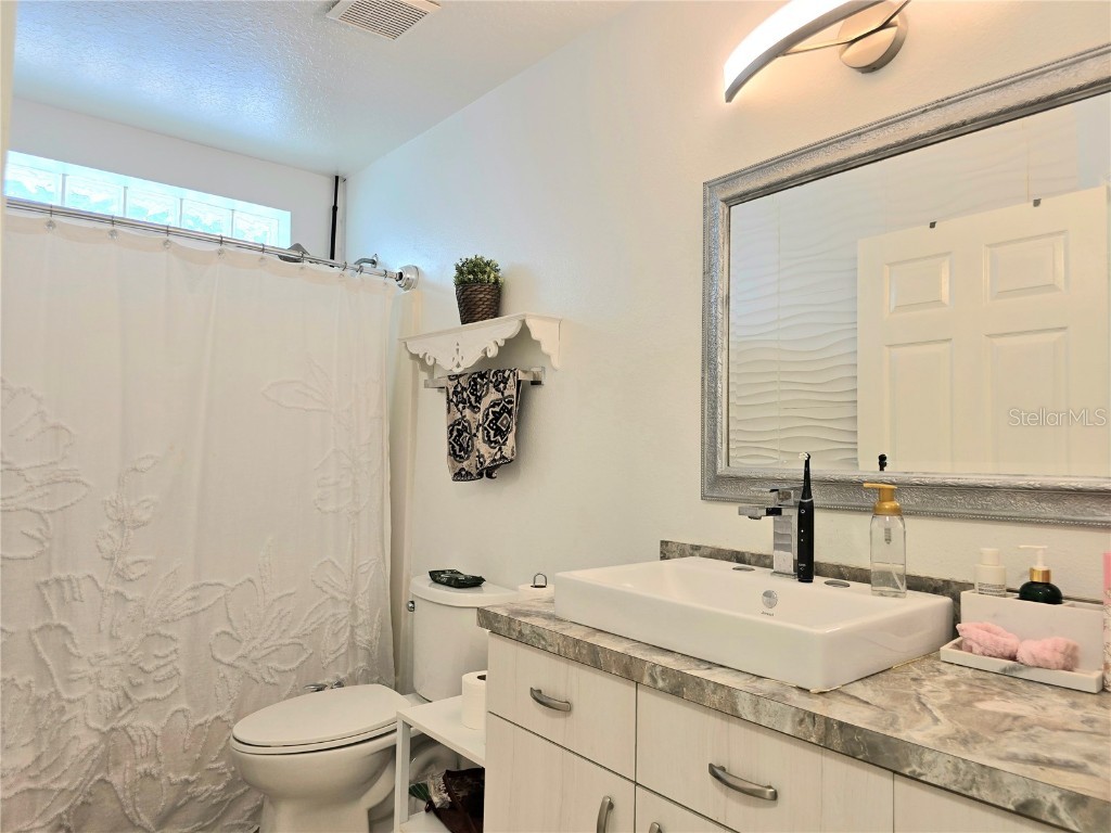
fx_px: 738
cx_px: 556
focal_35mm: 23
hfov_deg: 73.9
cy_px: 416
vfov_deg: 58.9
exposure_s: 1/120
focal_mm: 6.3
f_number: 1.7
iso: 50
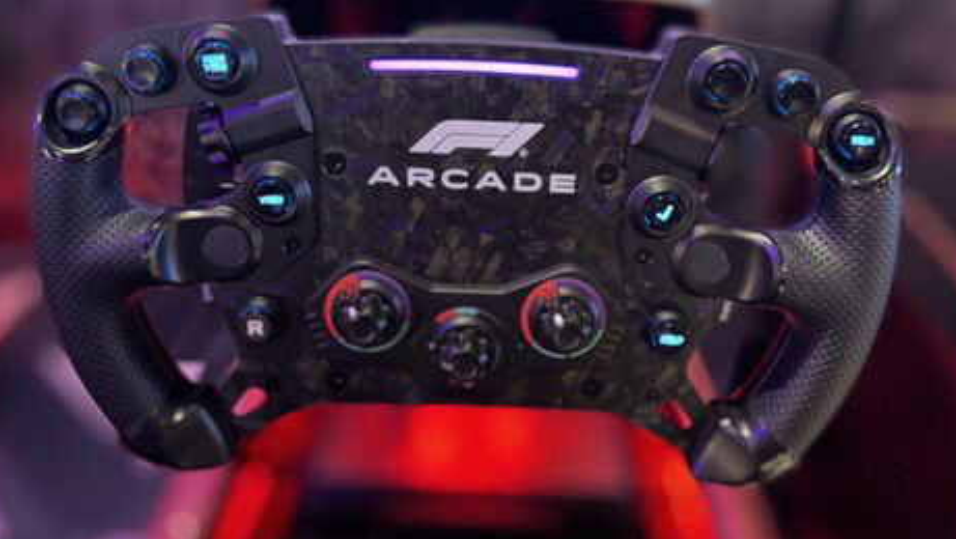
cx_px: 504
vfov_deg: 34.6
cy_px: 216
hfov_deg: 58.0
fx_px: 862
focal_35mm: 34
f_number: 1.78
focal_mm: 6.76
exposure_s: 1/16
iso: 1000
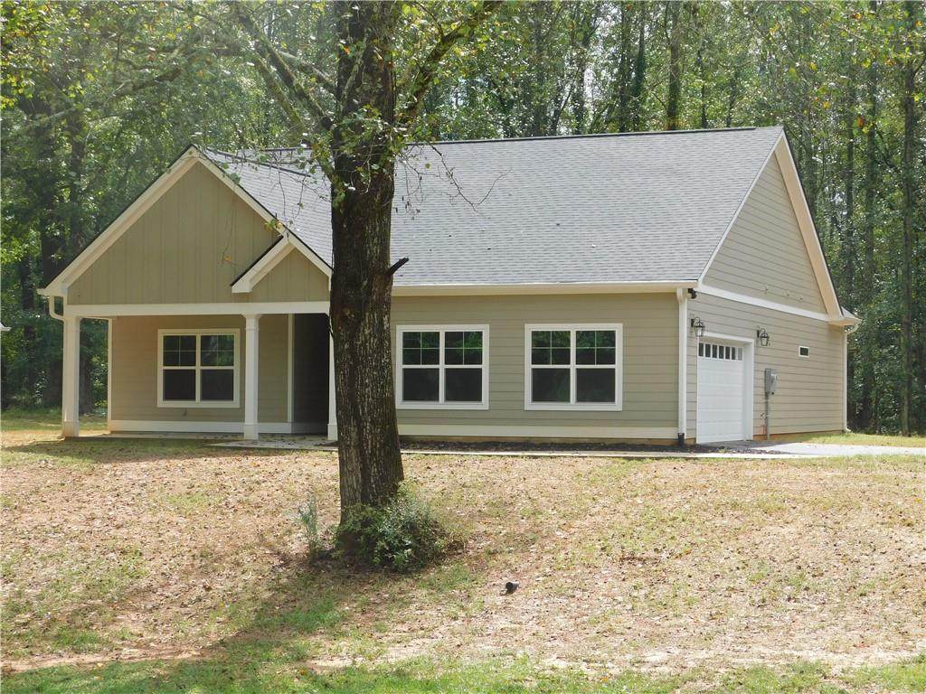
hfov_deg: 27.4
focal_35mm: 71
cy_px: 347
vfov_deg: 20.7
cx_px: 463
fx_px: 1899
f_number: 4.3
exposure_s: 1/400
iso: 125
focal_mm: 12.6
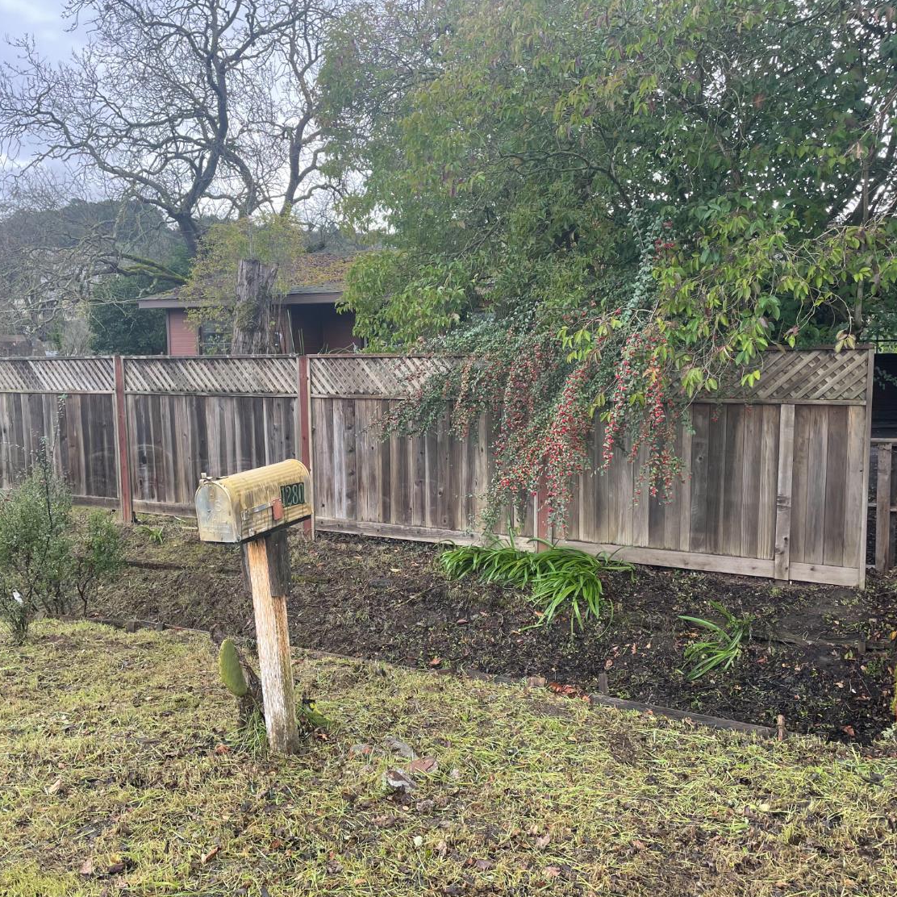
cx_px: 406
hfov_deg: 52.5
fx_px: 909
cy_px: 452
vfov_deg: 52.5
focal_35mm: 31
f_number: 1.6
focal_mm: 4.2
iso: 32
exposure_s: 1/369
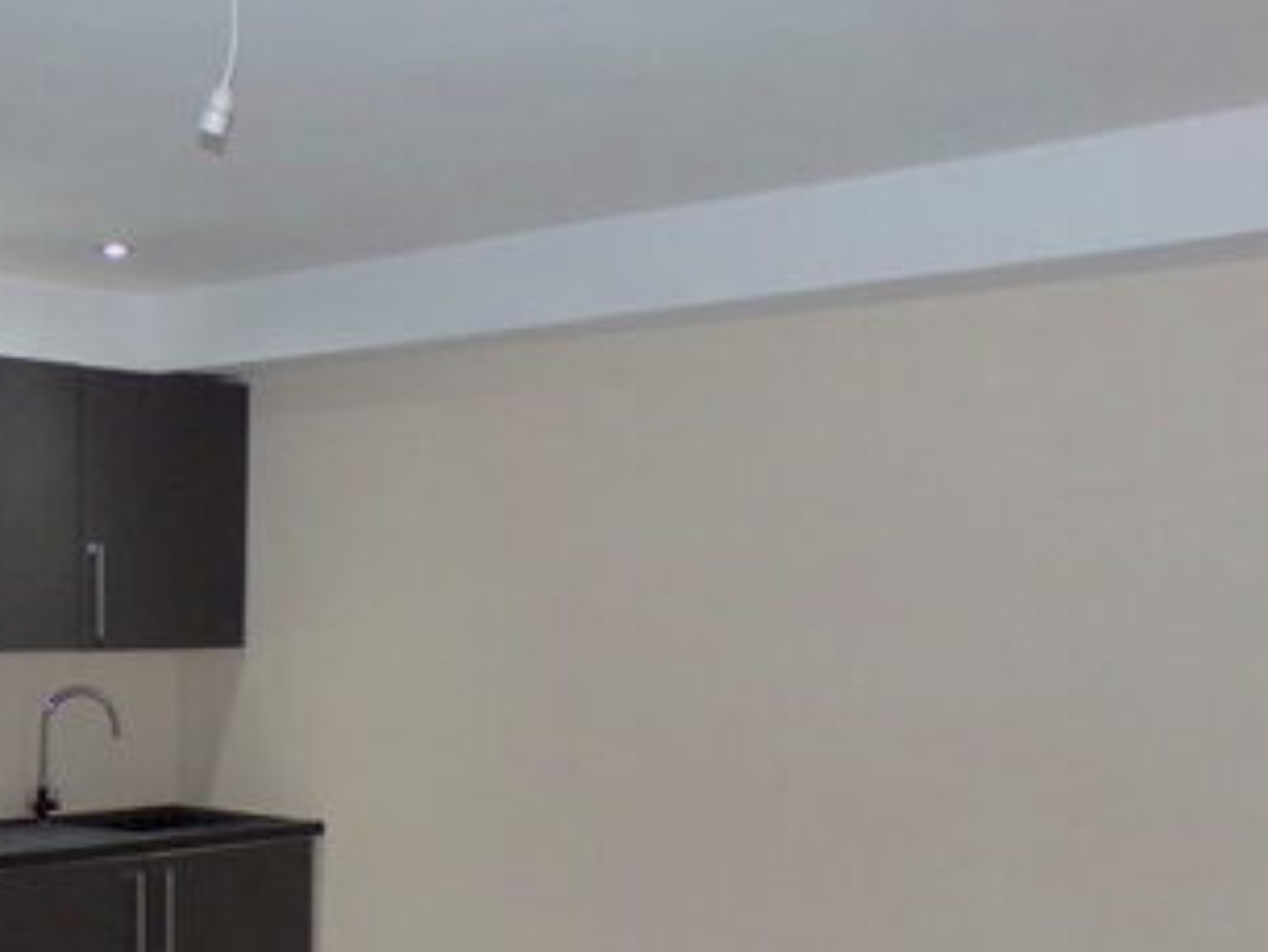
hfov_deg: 33.8
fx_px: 2015
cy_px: 821
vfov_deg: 25.9
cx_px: 229
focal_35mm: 55
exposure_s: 1/34
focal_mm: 4.3
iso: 200
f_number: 3
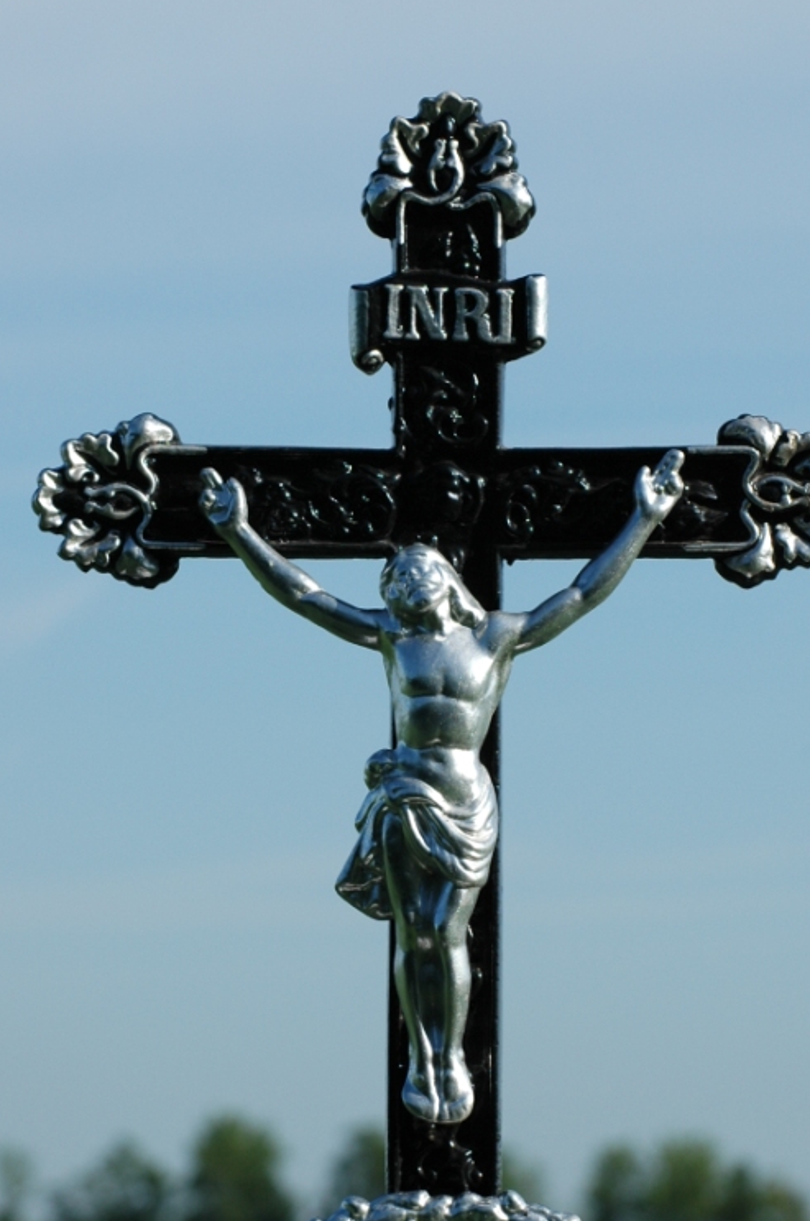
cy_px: 610
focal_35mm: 211
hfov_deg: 6.5
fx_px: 7144
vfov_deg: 9.8
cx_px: 422
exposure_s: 1/800
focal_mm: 102
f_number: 7.1
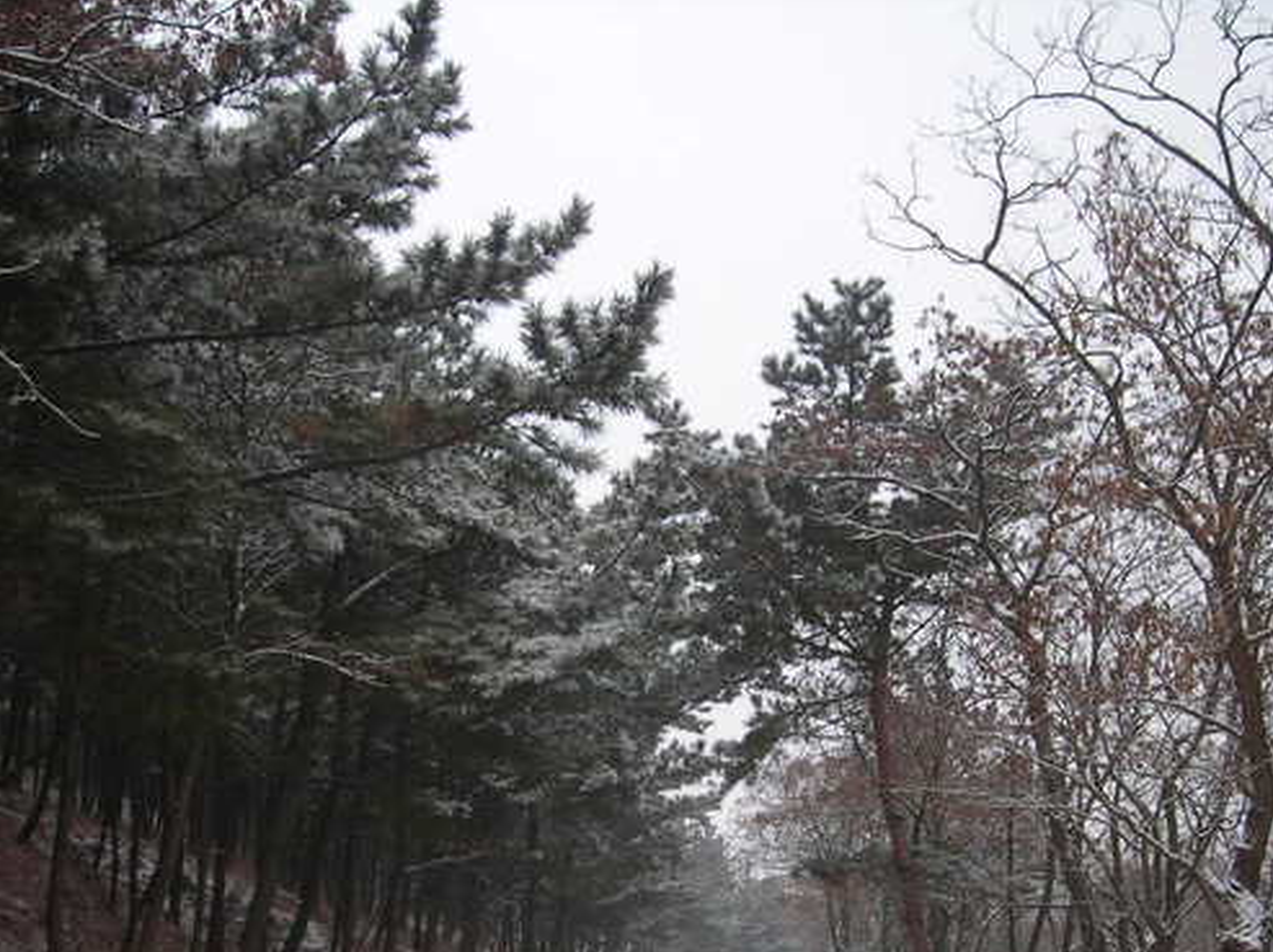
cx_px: 695
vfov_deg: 26.8
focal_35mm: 54
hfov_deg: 35.5
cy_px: 669
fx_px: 1984
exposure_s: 1/110
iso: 50
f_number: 3.2
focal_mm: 6.3
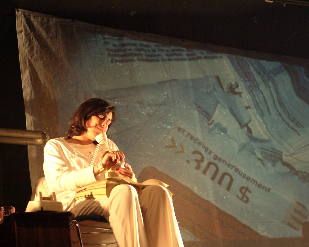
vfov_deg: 18.1
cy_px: 123
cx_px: 147
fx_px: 777
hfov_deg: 22.5
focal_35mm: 85
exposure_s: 1/125
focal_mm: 50
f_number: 2
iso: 1600
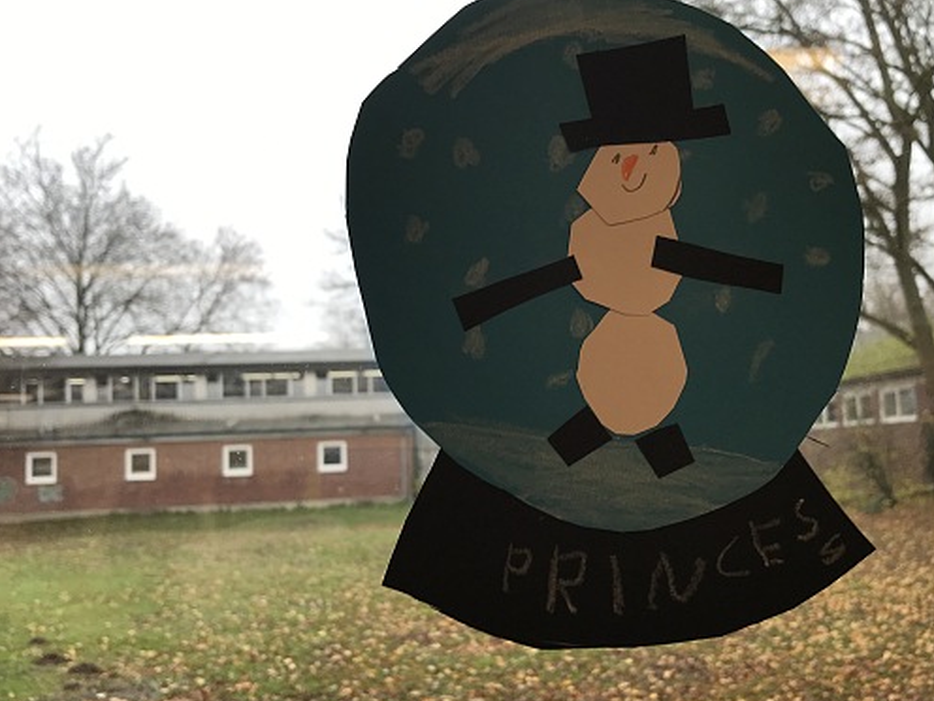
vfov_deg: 42.9
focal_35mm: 33
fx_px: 890
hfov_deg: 55.3
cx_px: 483
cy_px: 383
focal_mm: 3.99
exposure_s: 1/100
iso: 25
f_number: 1.8
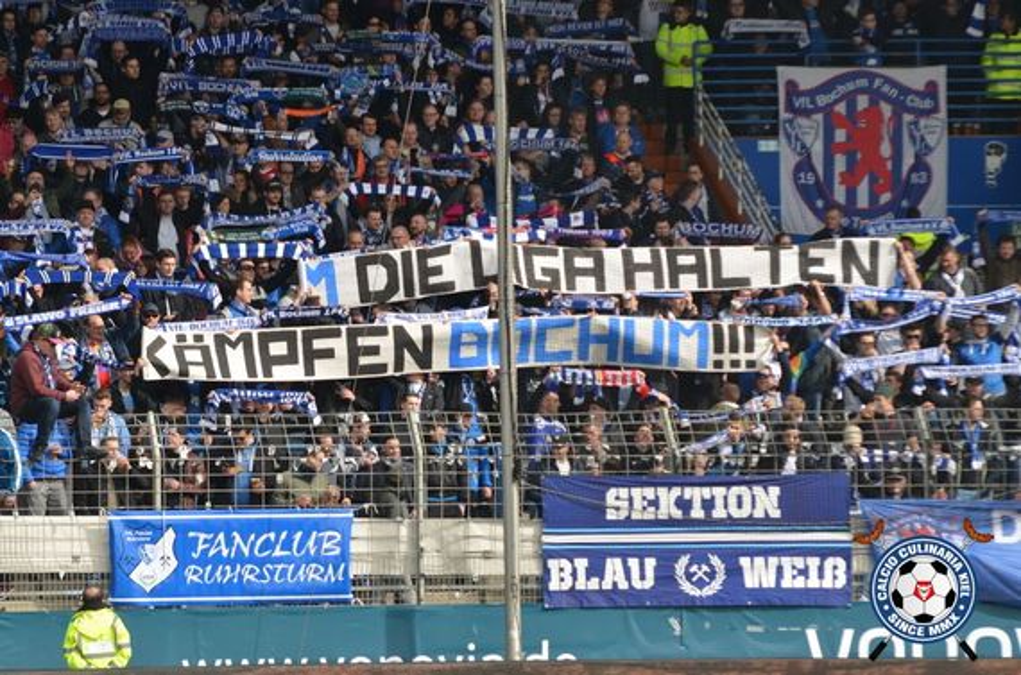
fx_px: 7851
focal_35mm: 278
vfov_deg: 4.9
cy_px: 338
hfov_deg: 7.4
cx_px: 510
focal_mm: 185
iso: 320
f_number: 4.5
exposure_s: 1/1250
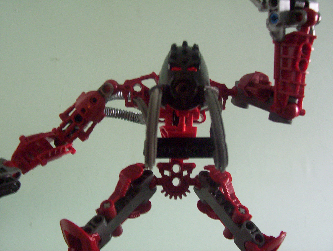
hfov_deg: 43.8
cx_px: 166
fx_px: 415
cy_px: 126
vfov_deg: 33.7
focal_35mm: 43
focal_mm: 5.77
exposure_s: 1/13.1
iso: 200
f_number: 2.73
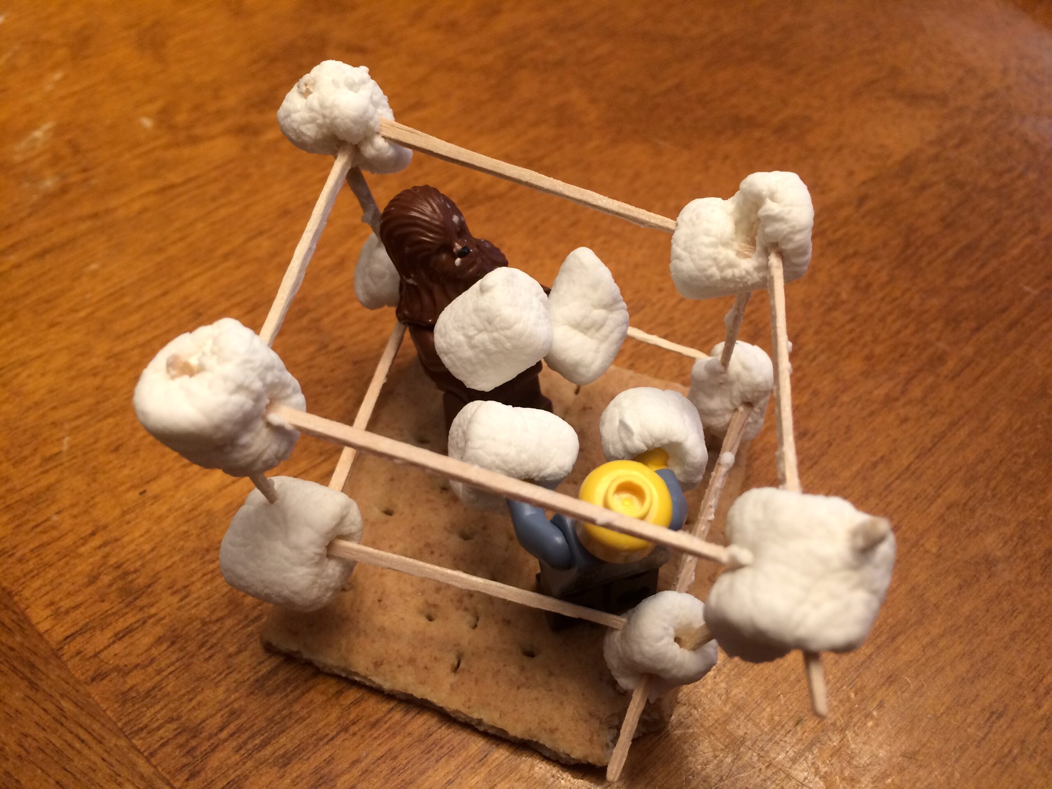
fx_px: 881
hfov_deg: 61.7
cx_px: 526
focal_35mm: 29
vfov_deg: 48.2
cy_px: 394
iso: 80
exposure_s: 1/30
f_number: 2.2
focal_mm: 4.15
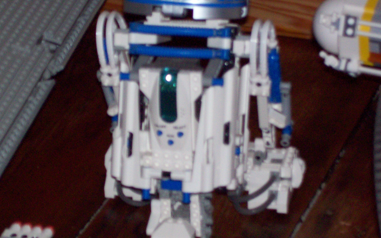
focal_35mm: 148
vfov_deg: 8.9
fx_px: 1537
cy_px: 112
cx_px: 181
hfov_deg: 14.1
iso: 140
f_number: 4.8
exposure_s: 1/125
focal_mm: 18
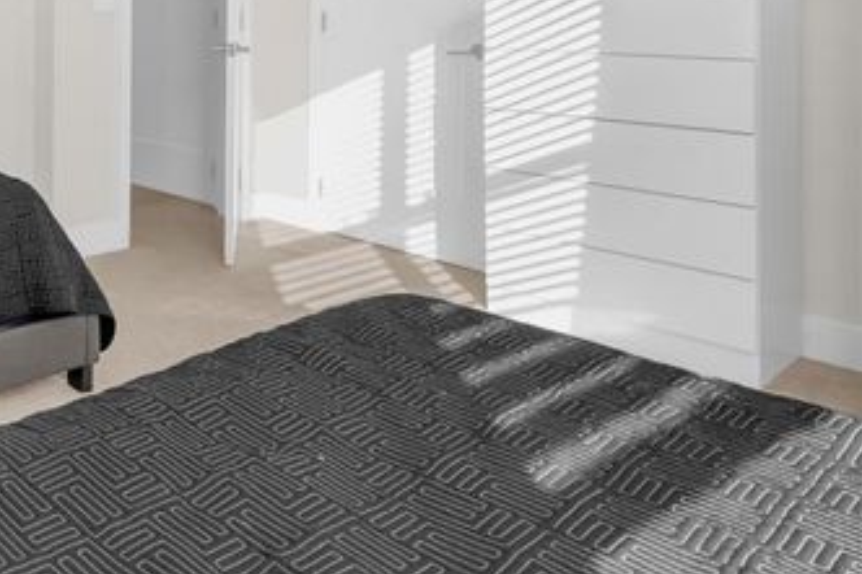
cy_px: -31
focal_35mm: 35
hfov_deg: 44.0
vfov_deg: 33.7
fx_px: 839
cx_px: -51
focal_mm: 16.5
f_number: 7.1
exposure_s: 1/4000
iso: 1000
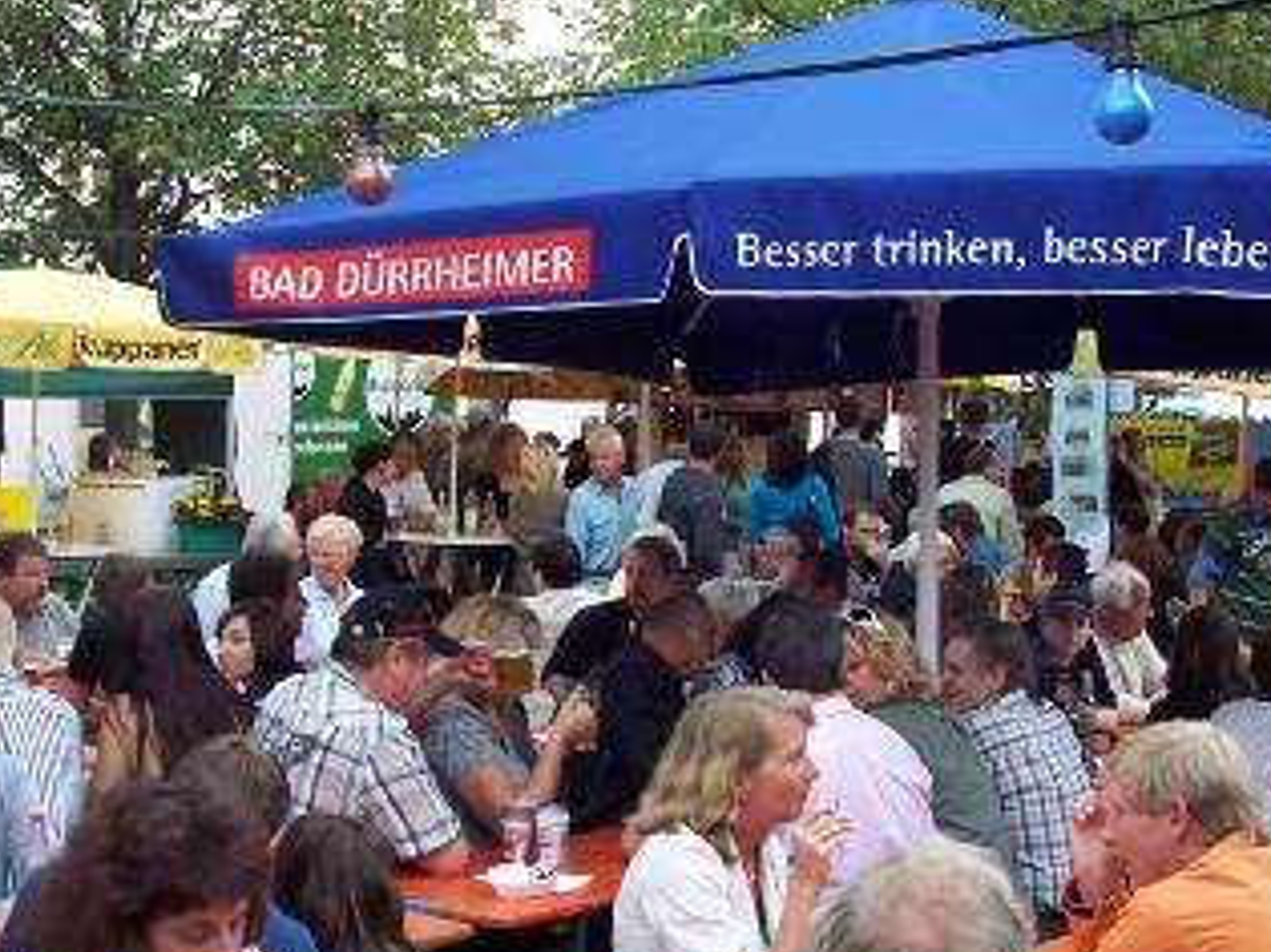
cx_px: 533
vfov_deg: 23.6
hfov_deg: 31.2
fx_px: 2276
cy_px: 607
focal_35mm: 62
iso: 100
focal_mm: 8
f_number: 3.4
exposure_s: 1/30
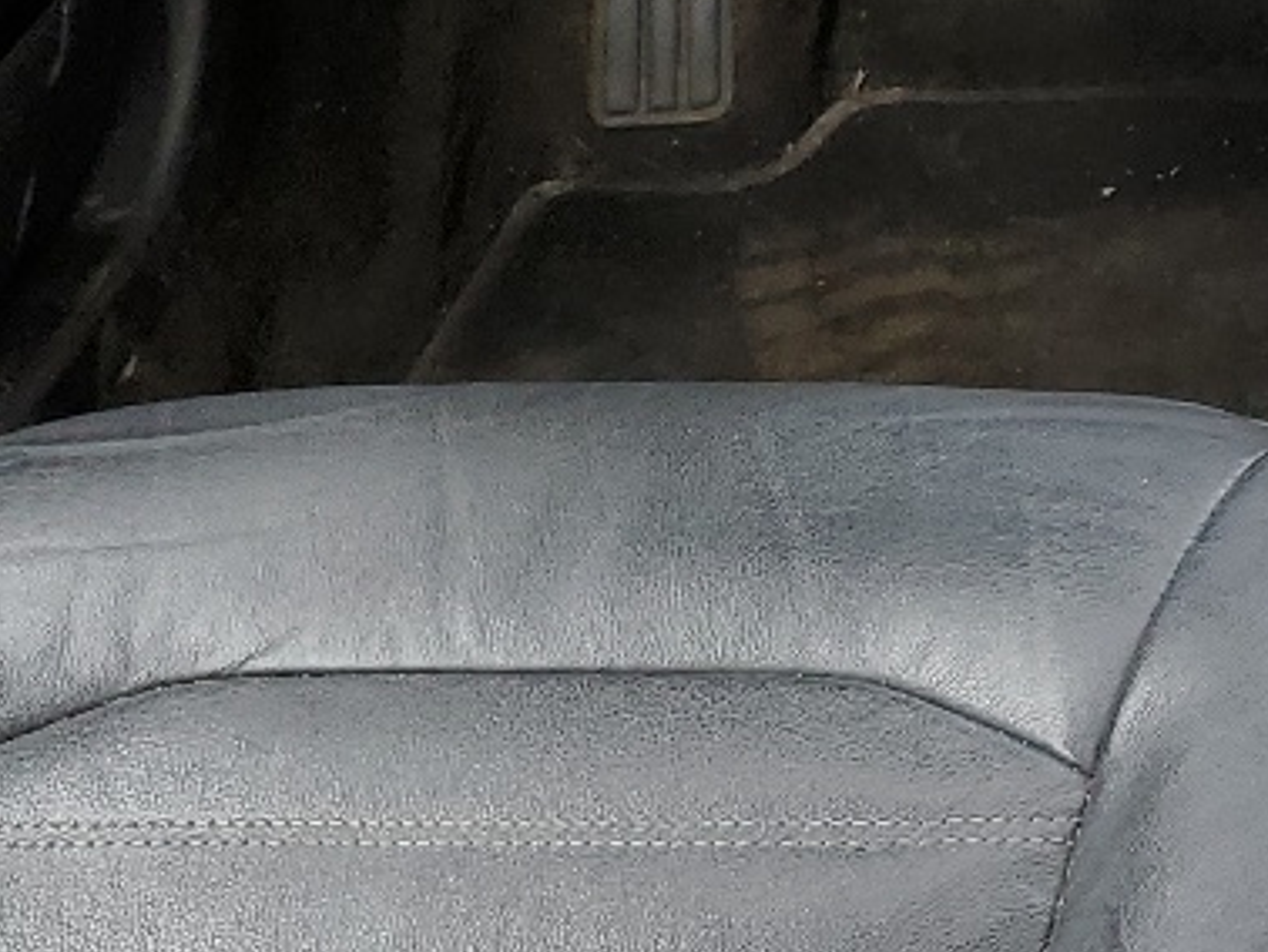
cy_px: -37
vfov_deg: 13.3
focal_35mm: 110
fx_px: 4032
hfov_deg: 16.4
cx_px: 1875
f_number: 1.5
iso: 50
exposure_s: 1/222
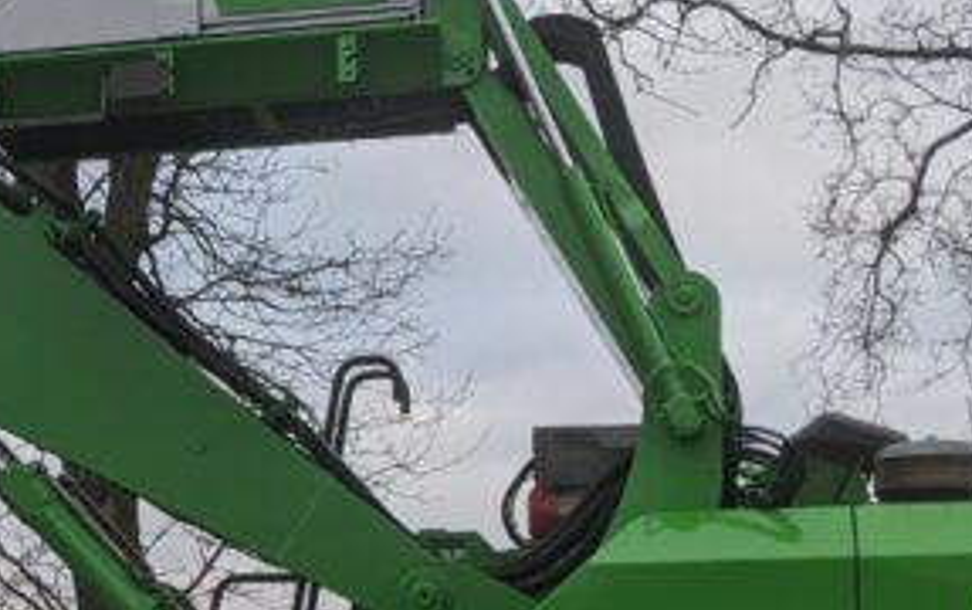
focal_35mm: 102
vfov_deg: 12.7
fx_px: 2705
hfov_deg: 19.5
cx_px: -91
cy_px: 640
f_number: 1.8
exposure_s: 1/403
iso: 53
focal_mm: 4.44
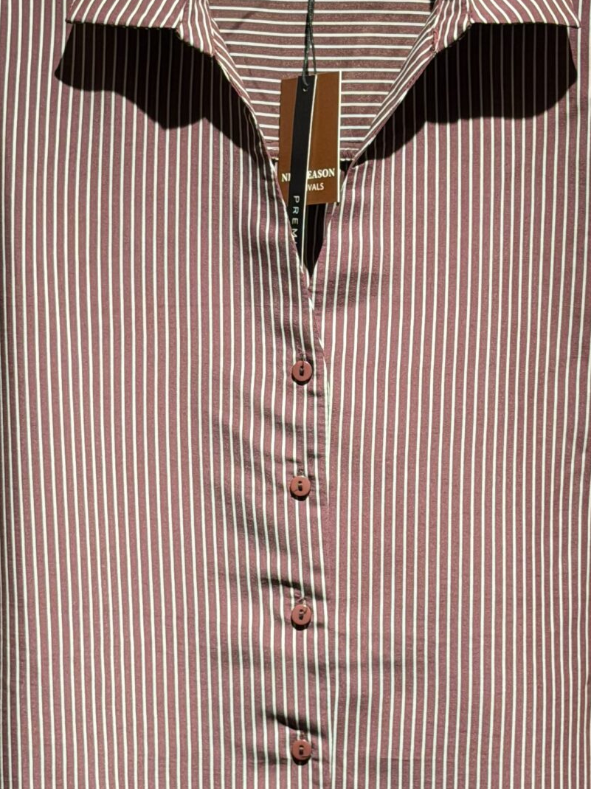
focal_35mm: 115
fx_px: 2619
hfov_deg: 12.9
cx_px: 349
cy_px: 390
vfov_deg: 17.1
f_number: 1.78
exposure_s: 1/100
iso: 100
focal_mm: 6.76
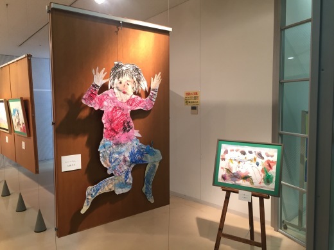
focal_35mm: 29
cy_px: 125
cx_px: 167
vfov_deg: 48.2
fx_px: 280
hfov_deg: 61.7
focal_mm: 4.15
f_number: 2.2
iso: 100
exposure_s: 1/33
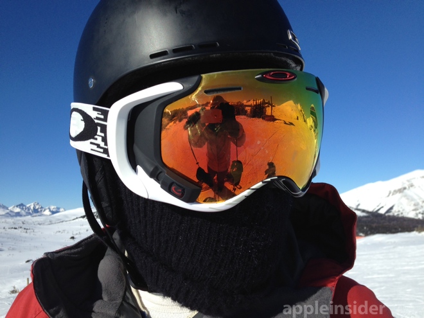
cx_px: 212
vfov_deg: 42.9
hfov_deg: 55.4
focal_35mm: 33
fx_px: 404
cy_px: 159
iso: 50
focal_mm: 4.12
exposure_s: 1/2008
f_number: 2.4
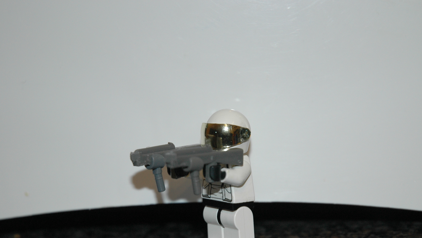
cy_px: 139
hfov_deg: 15.6
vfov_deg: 8.8
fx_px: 1544
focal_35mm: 138
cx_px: 230
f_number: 4.5
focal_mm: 70
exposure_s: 1/60
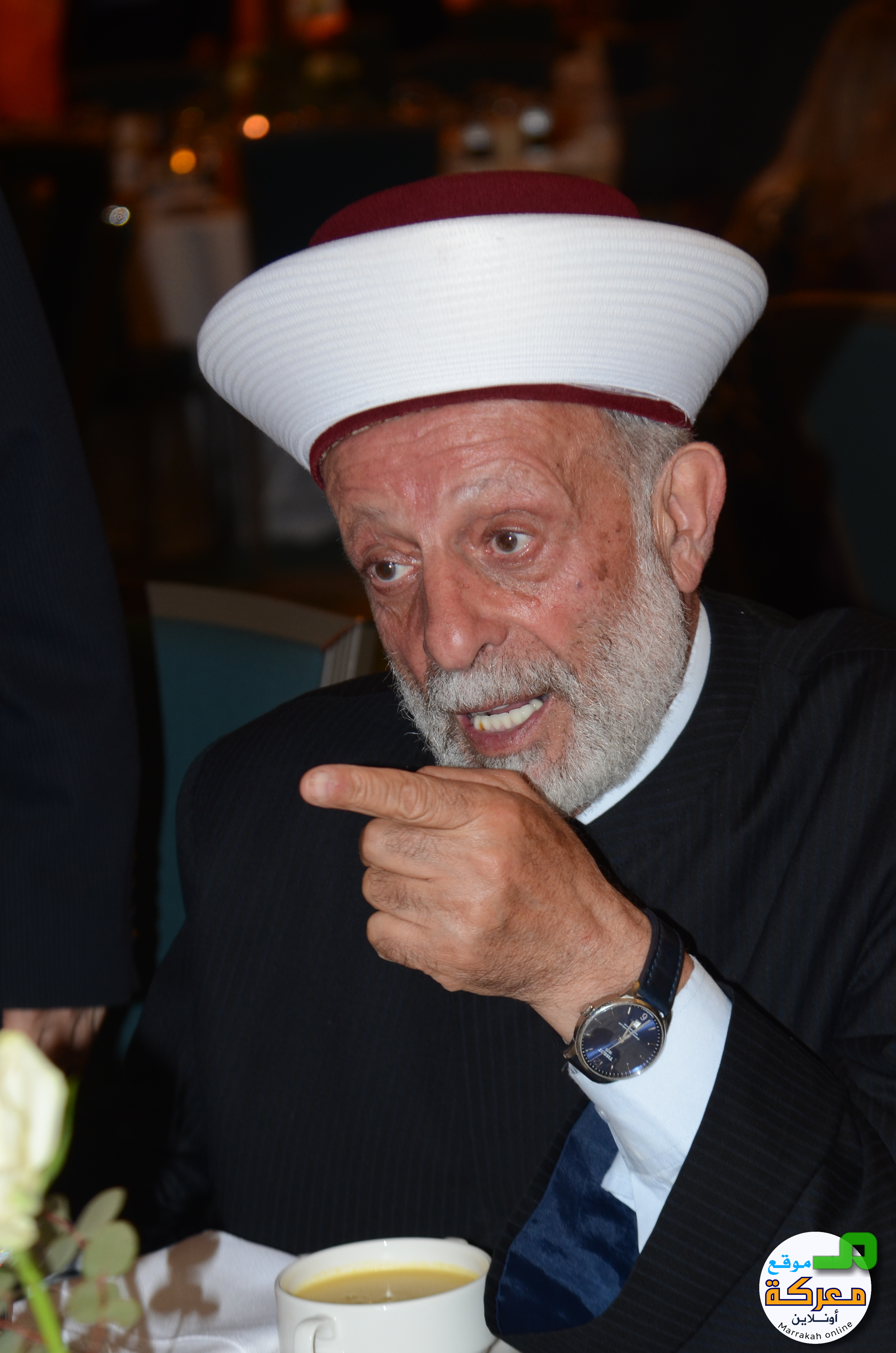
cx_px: 448
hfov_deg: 10.7
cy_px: 676
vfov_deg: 16.1
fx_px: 4781
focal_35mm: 128
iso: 500
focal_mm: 85
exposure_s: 1/250
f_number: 4.5
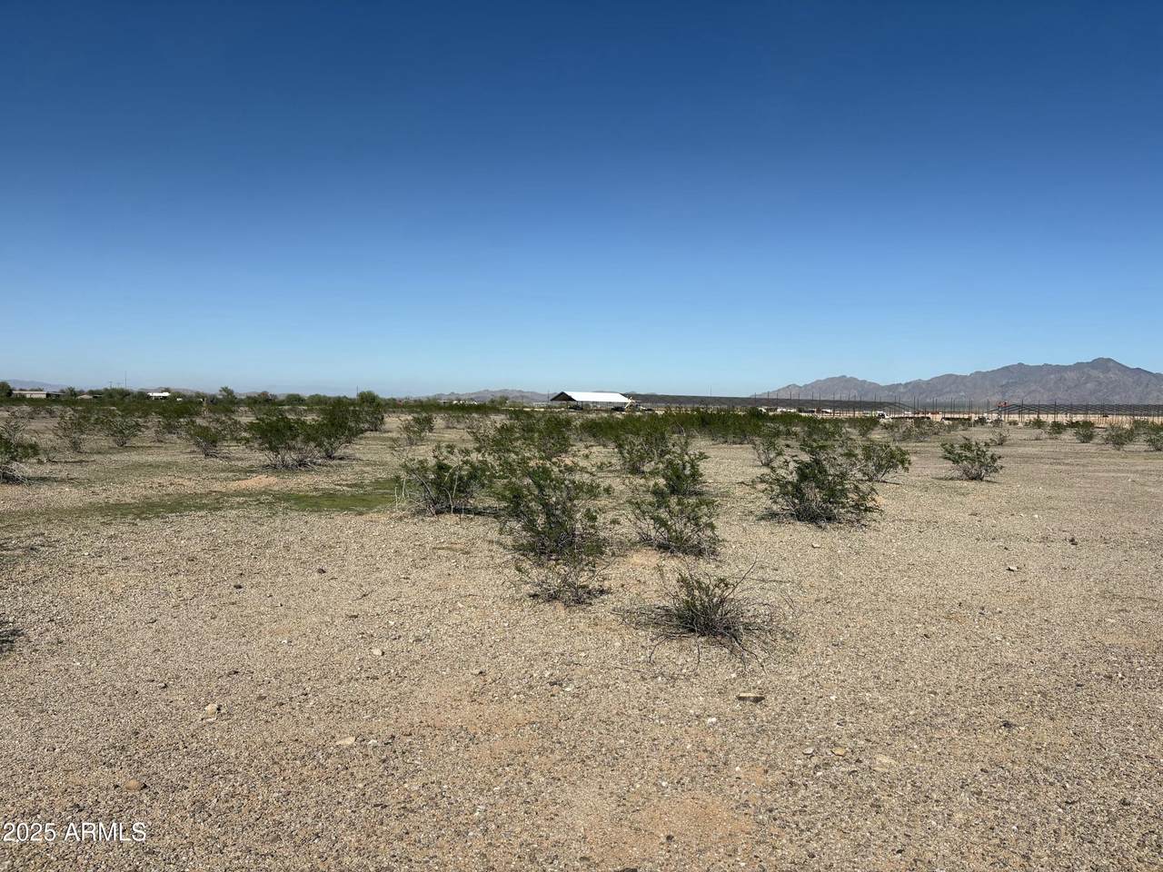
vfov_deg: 53.1
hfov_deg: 67.3
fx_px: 874
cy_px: 436
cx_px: 582
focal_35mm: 26
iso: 50
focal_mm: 5.96
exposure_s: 1/6329
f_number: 1.6
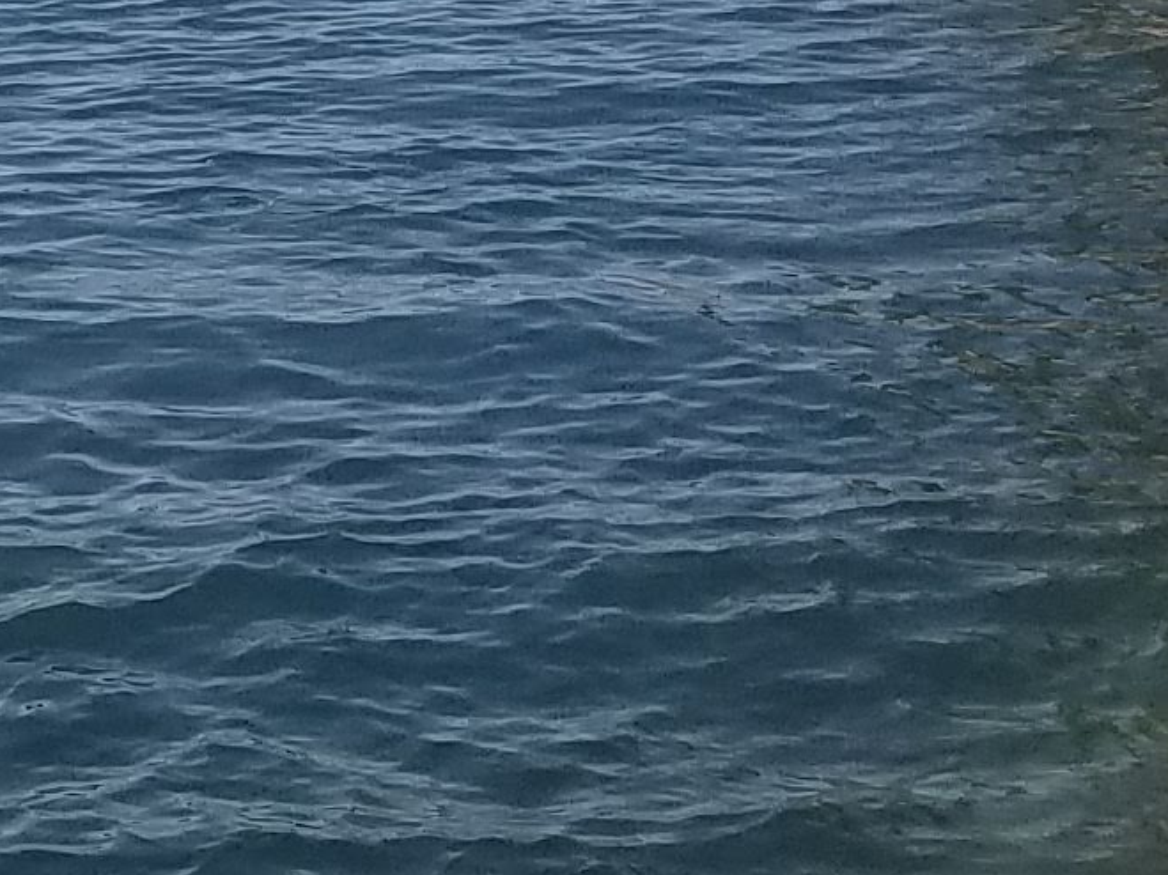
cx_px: -971
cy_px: 266
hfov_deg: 11.5
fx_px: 5364
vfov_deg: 9.3
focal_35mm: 159
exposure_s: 1/2936
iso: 50
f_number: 1.7
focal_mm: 4.2
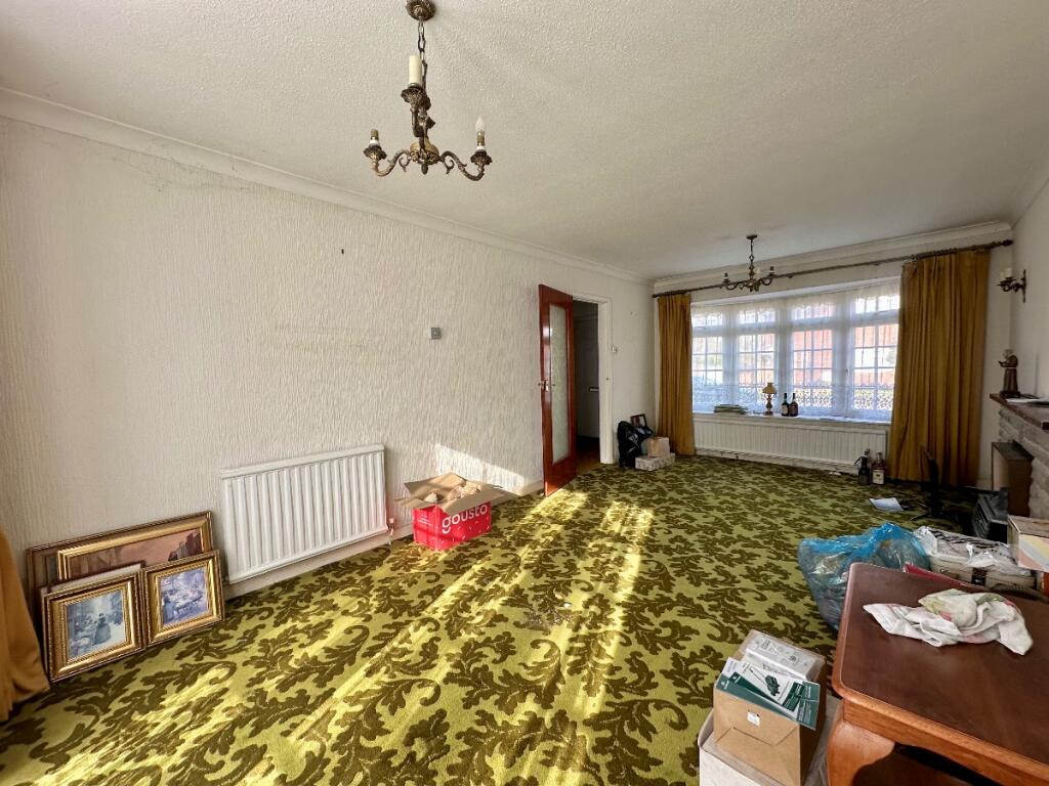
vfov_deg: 85.7
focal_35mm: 14
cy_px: 393
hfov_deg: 102.1
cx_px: 524
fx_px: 424
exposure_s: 1/99
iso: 80
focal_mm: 2.22
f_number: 2.2
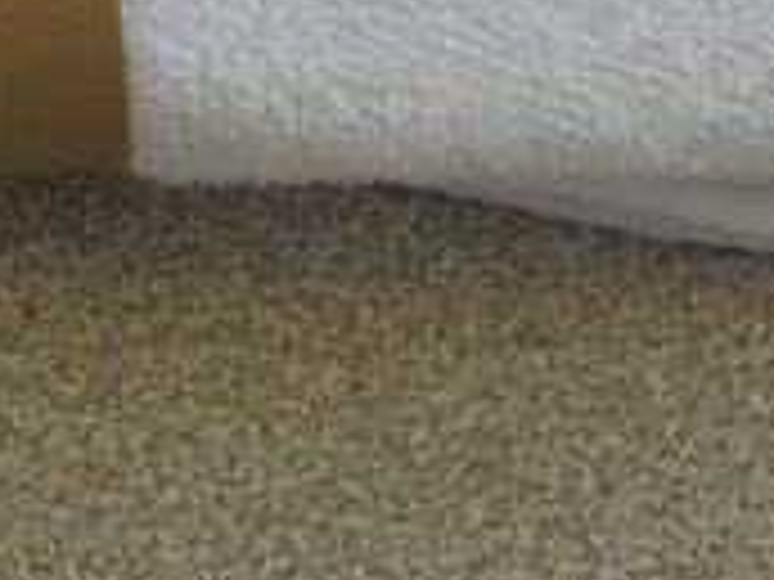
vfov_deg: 9.7
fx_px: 3376
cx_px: -220
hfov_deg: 12.7
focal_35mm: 151
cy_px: -76
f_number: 3.5
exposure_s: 1/60
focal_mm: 4.6
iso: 100
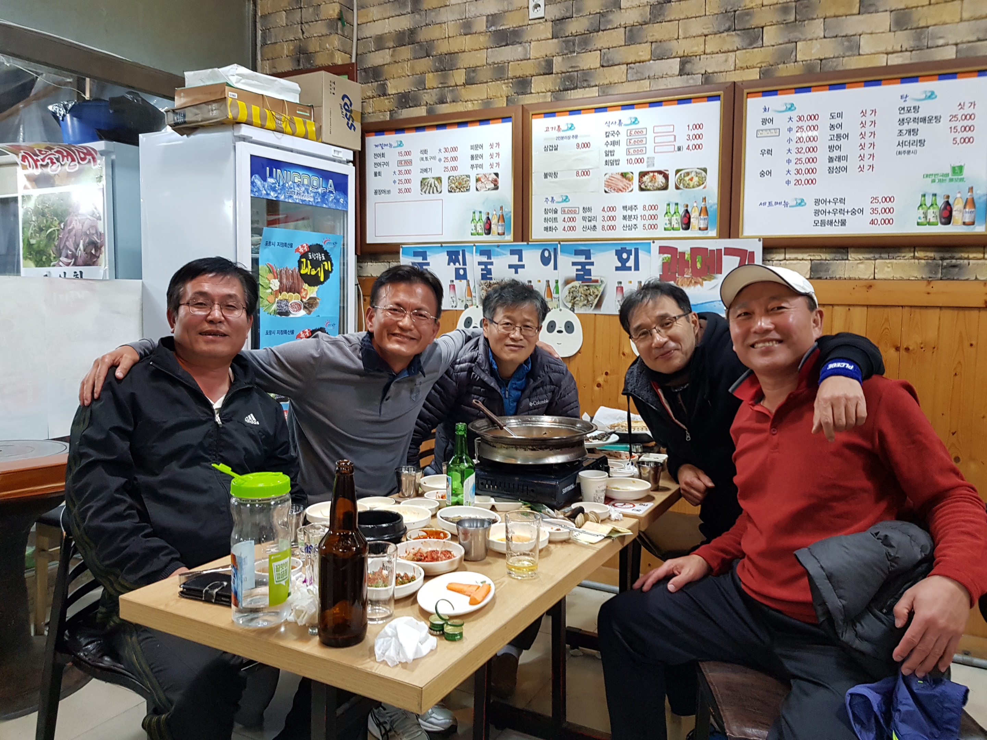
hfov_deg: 67.3
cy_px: 370
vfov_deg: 53.1
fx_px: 741
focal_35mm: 26
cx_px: 494
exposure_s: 1/40
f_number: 1.7
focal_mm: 4.2
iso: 160
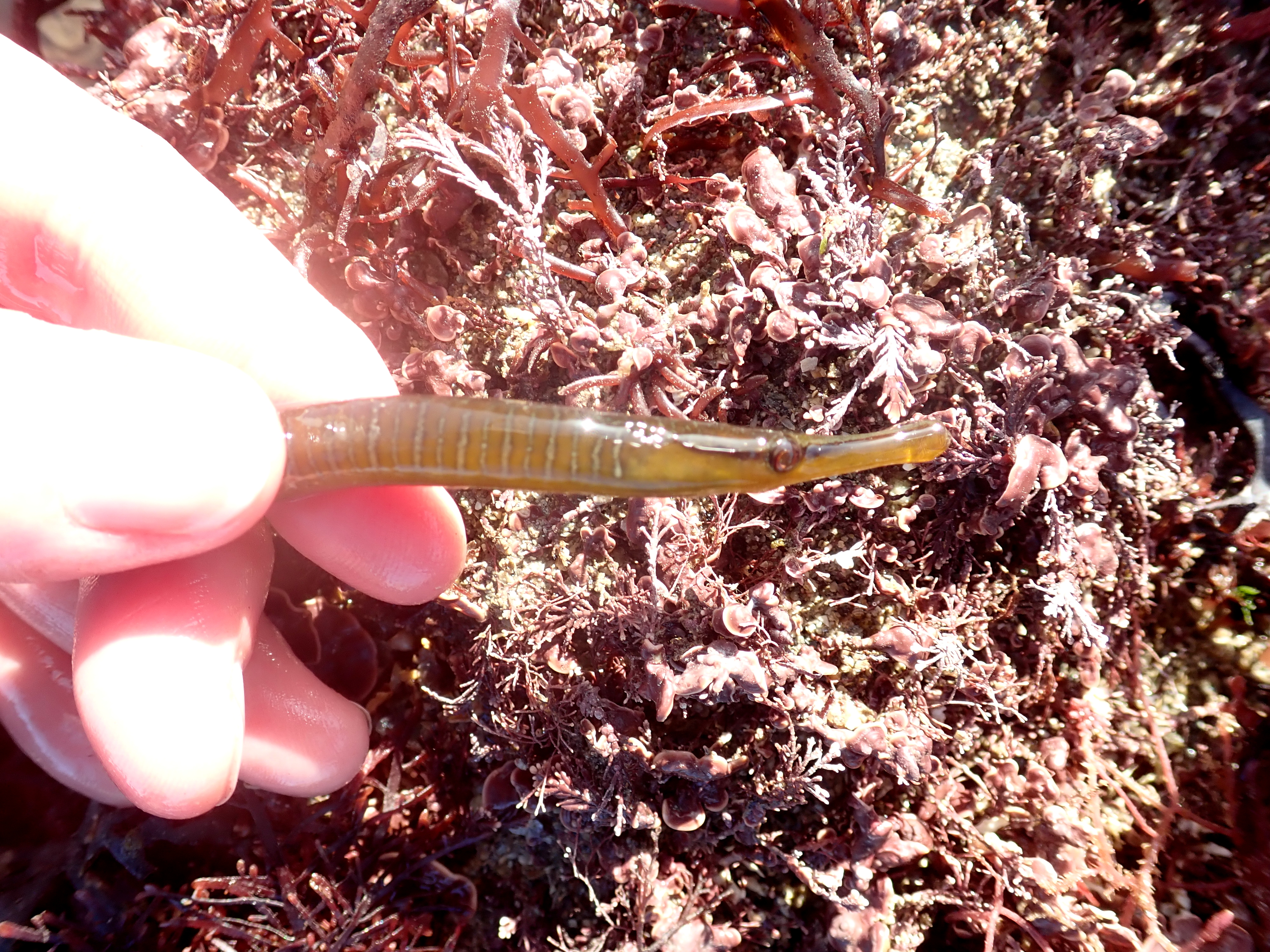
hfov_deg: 60.0
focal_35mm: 30
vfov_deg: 46.8
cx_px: 635
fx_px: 1101
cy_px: 476
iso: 100
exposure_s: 1/160
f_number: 3.2
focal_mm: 5.5
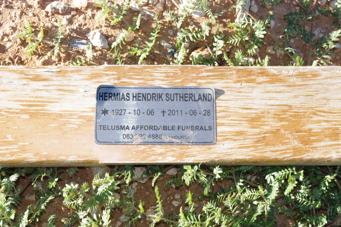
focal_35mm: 82
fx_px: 776
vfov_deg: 16.6
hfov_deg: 24.8
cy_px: 114
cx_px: 170
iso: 200
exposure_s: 1/60
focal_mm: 55
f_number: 11
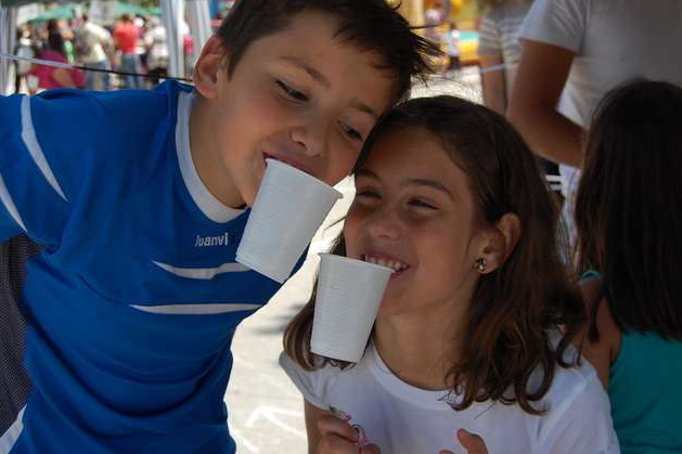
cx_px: 339
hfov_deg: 34.5
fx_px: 1098
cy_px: 225
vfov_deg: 23.4
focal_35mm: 58
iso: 400
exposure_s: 1/800
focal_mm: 38
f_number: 4.8
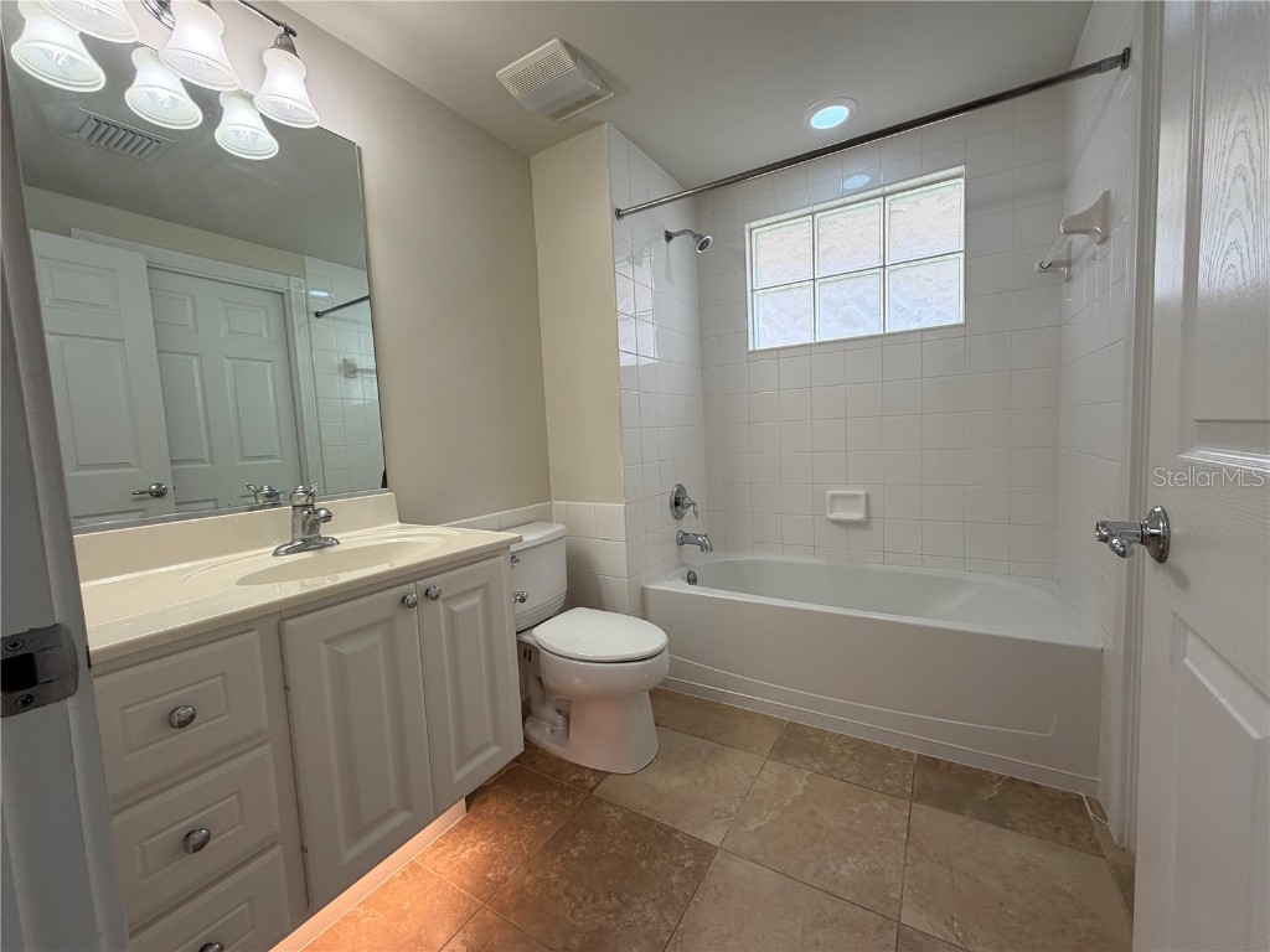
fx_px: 514
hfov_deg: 102.1
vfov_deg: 85.7
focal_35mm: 14
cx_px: 635
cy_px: 476
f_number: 2.2
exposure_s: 1/120
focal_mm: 2.22
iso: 100
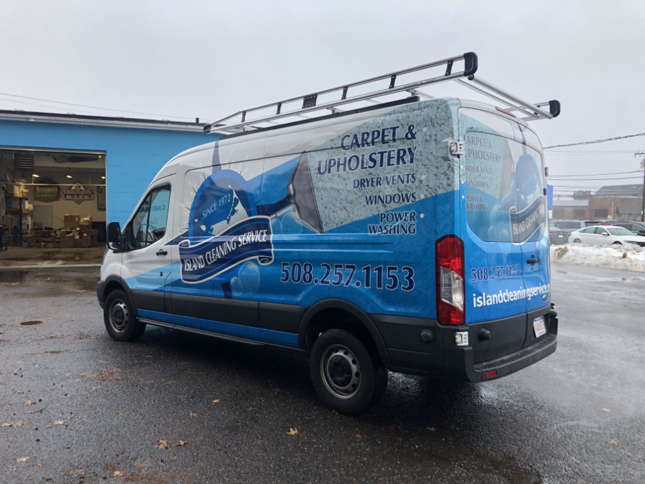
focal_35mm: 28
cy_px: 242
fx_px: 522
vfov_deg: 49.7
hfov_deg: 63.4
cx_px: 322
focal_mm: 4
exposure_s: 1/120
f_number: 1.8
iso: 40
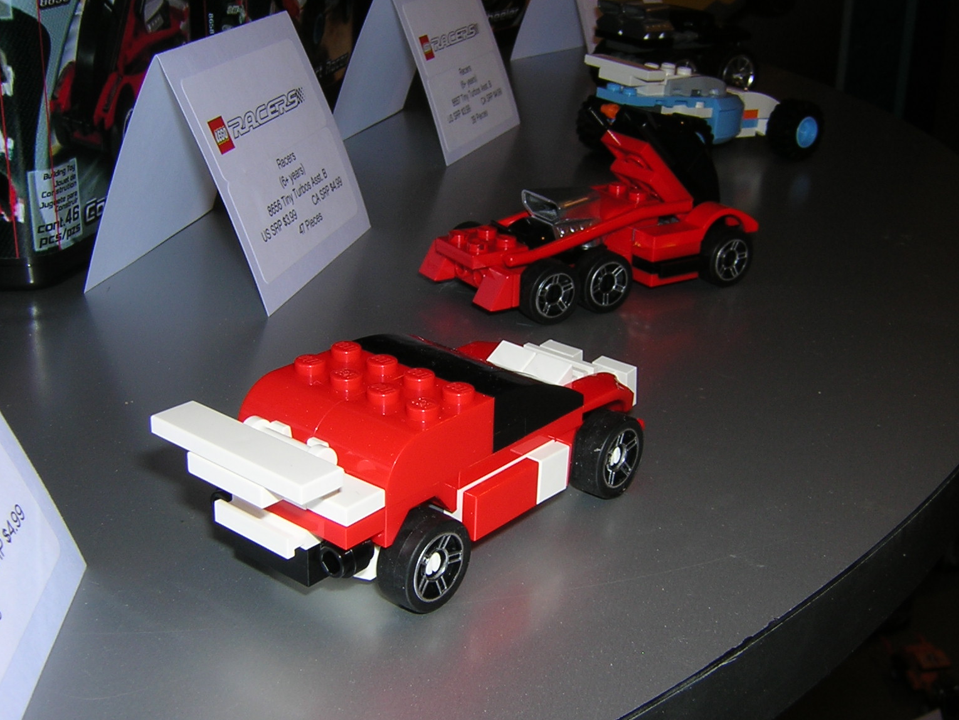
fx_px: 1247
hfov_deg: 42.1
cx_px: 496
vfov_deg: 32.2
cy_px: 348
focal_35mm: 45
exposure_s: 1/60.1
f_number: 5.6
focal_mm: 5.6
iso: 100
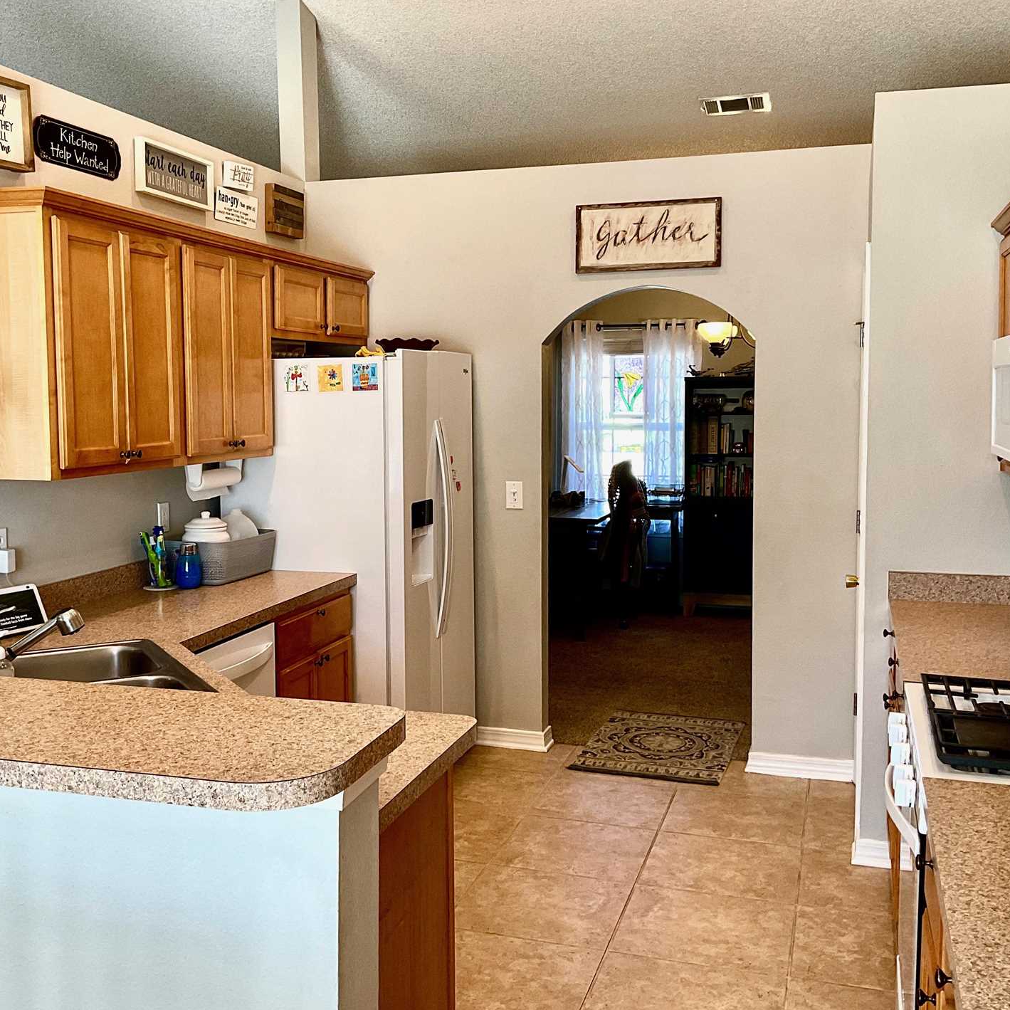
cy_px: 488
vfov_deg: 44.9
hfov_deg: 44.9
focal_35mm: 37
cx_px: 450
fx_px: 1221
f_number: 1.8
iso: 64
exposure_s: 1/60
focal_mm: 3
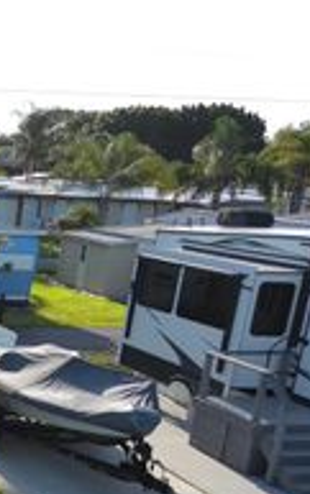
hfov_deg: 16.3
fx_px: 850
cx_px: -295
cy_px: 418
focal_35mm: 63
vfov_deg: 31.3
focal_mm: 6.67
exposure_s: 1/1972
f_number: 1.9
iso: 101
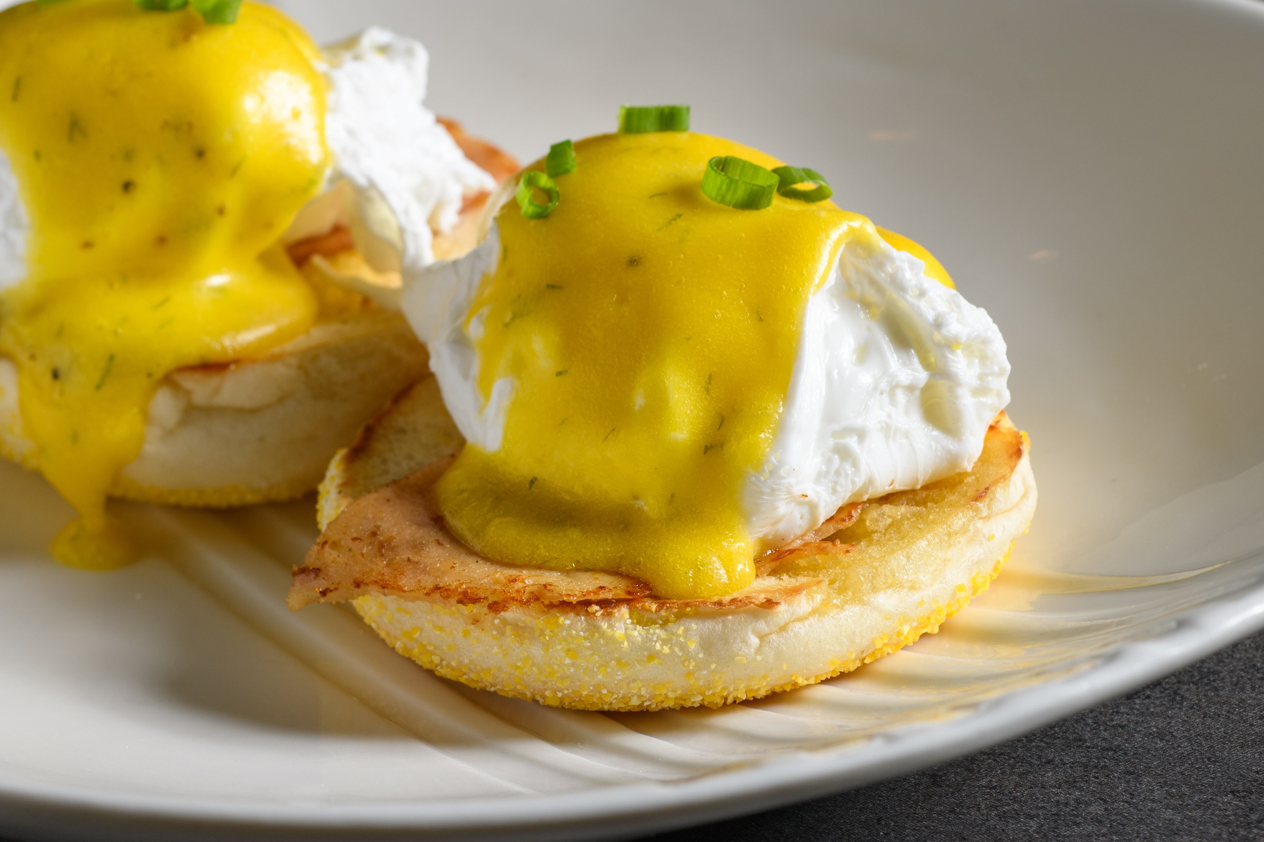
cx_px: 616
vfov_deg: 9.7
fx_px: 4950
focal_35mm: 141
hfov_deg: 14.6
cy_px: 328
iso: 200
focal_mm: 85
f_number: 11
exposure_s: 1/160
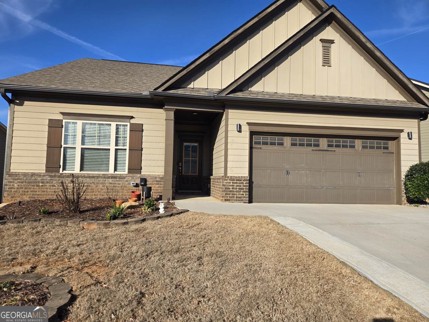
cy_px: 161
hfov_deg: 73.9
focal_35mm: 23
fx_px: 285
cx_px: 214
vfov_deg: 58.9
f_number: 1.8
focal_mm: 5.4
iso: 25
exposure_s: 1/1737
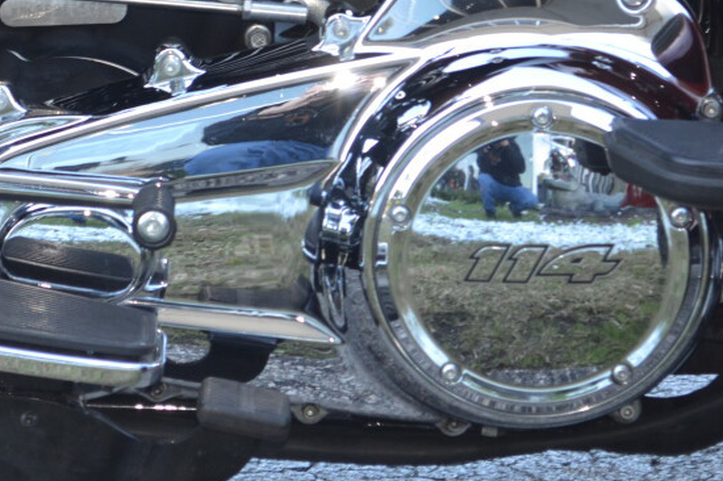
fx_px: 3615
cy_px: -8
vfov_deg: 7.6
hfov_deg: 11.4
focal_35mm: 180
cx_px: 100
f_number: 5.6
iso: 400
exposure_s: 1/80
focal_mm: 55
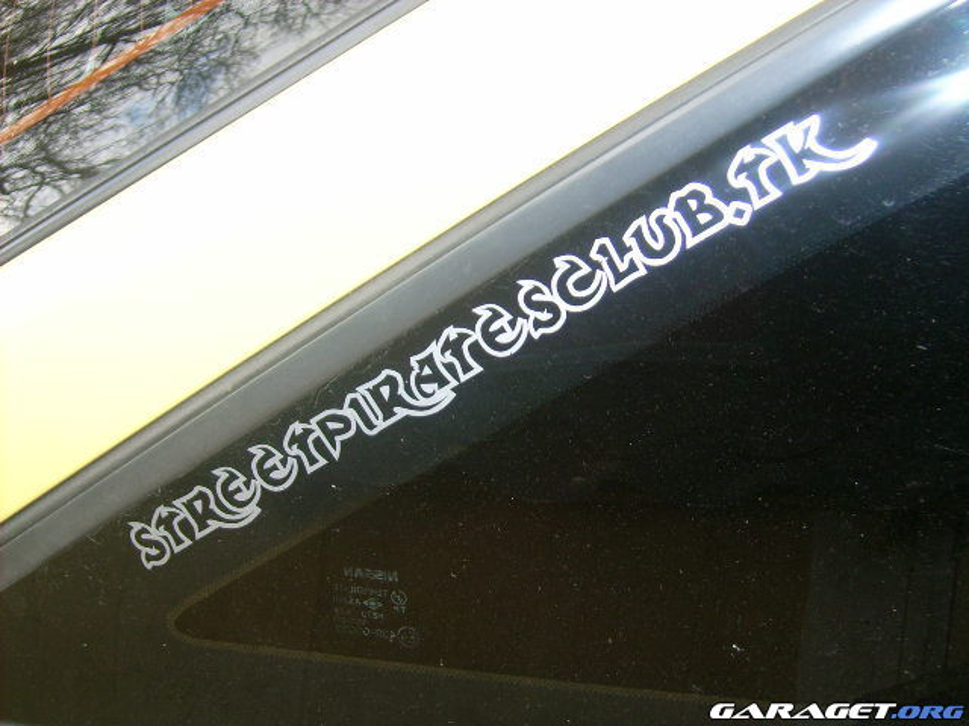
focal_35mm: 55
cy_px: 363
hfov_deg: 34.9
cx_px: 484
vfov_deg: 26.6
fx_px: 1540
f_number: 3.4
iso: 50
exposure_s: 1/60
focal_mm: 9.16
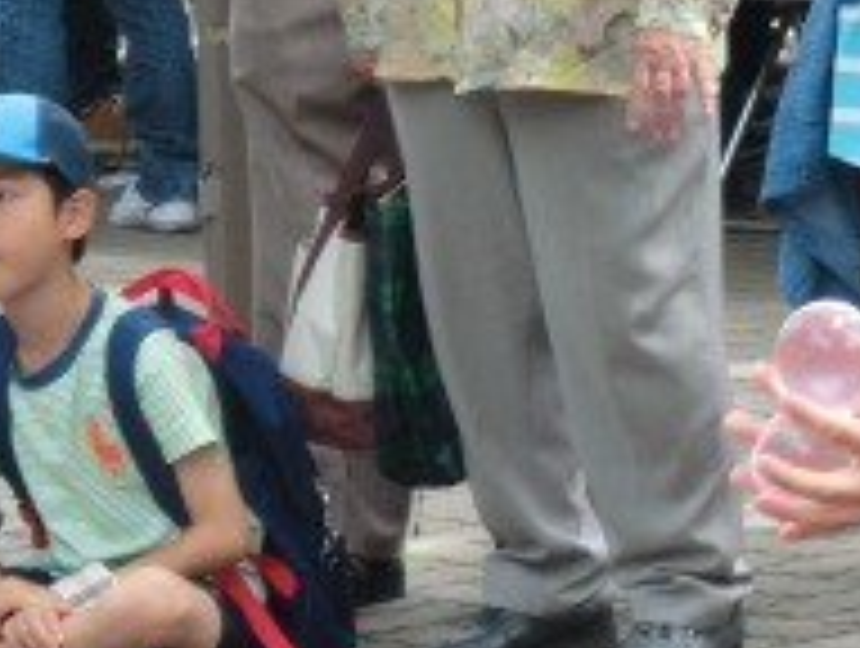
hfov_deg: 5.4
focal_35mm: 361
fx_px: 8986
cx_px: 1243
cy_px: 405
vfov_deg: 4.1
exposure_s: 1/100
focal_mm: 19.1
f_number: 4.4
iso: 100
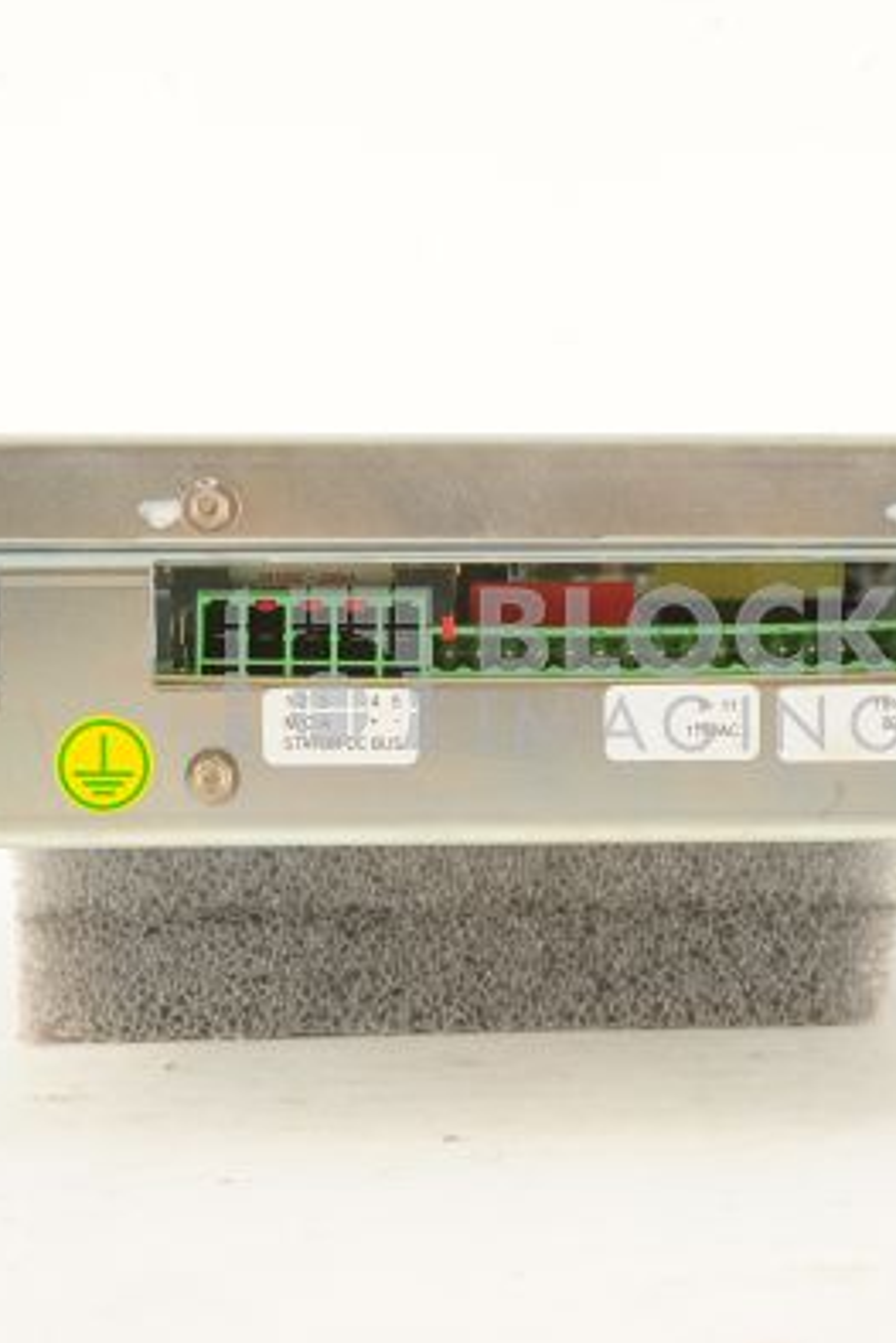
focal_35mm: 76
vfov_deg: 26.6
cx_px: 566
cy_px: 670
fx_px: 2835
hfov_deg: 17.9
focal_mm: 50
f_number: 11
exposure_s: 1/160
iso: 1600
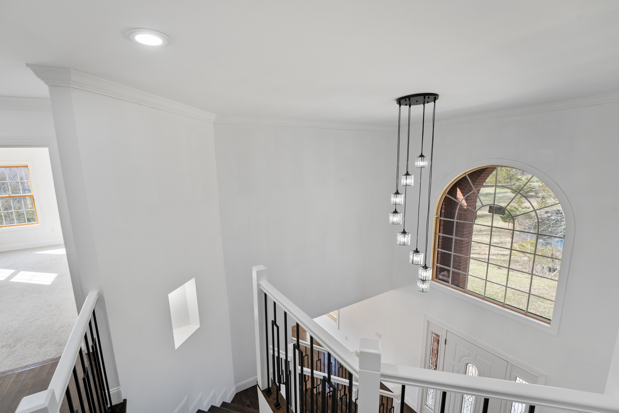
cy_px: 215
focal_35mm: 15
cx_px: 293
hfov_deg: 100.3
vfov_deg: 77.3
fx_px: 258
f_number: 8
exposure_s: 1/25
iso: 320
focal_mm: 14
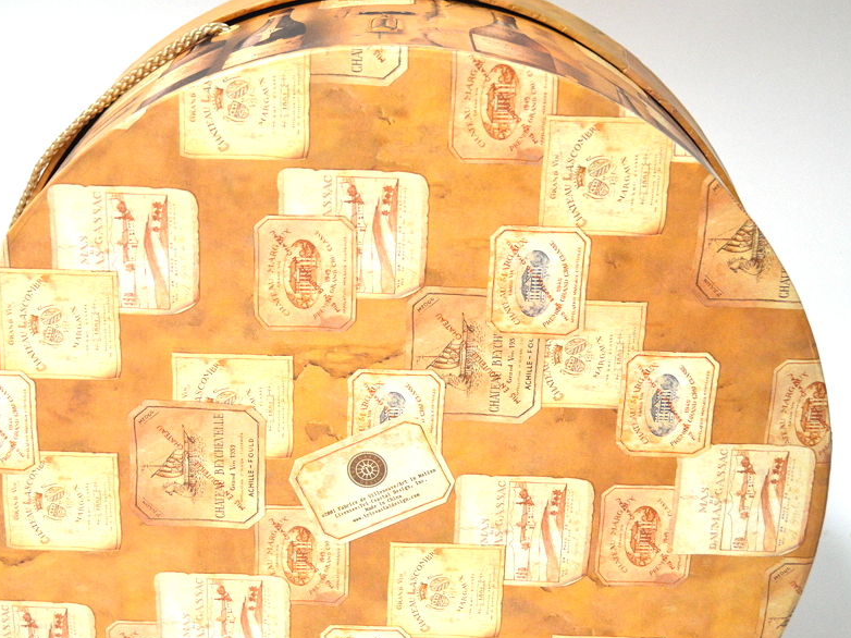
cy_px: 335
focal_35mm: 59
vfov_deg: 24.8
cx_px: 412
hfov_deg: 32.7
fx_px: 1450
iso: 500
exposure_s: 1/60
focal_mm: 32
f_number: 4.8
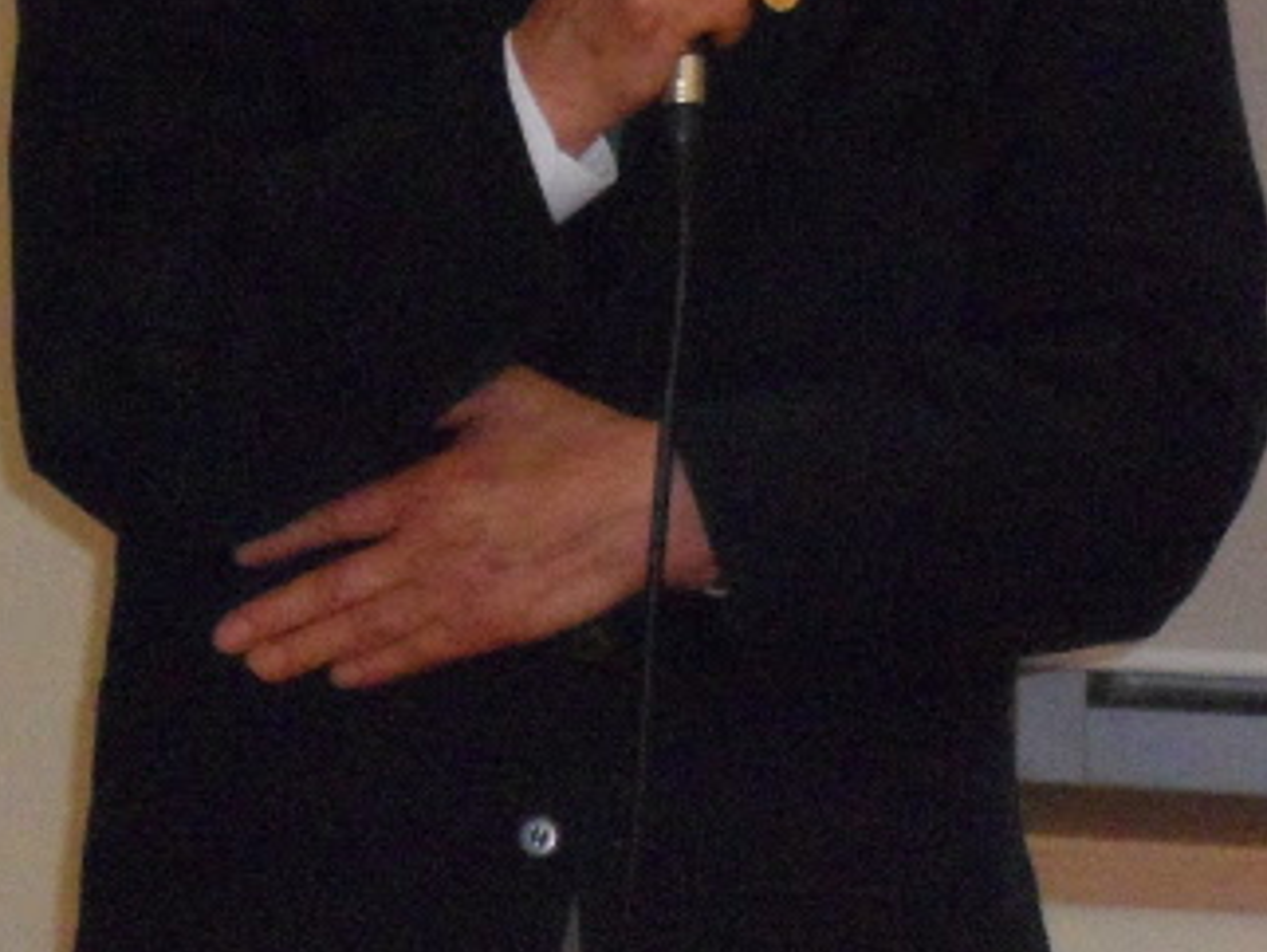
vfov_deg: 4.4
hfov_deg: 5.9
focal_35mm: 335
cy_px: -212
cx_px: 850
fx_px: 12271
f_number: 5
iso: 640
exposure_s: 1/60
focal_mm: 19.6
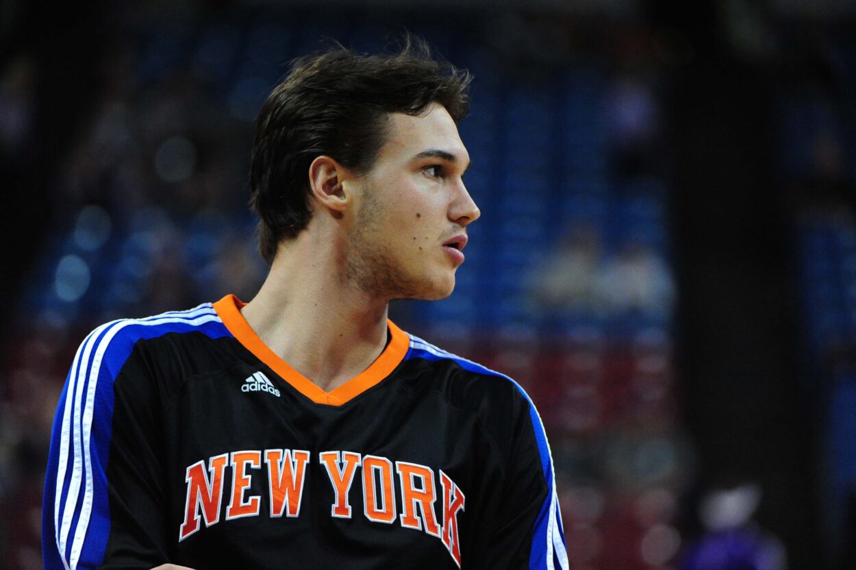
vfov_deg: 6.9
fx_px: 4753
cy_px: 285
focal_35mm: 200
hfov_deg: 10.3
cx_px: 428
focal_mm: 200
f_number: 4
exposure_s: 1/500
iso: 5000
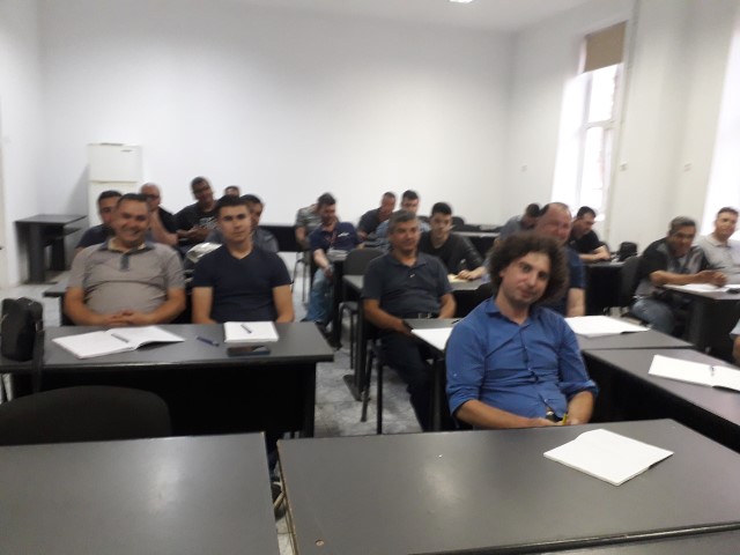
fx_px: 577
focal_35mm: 27
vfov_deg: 51.4
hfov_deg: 65.3
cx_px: 370
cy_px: 278
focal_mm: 3.6
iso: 250
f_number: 1.9
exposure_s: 1/25
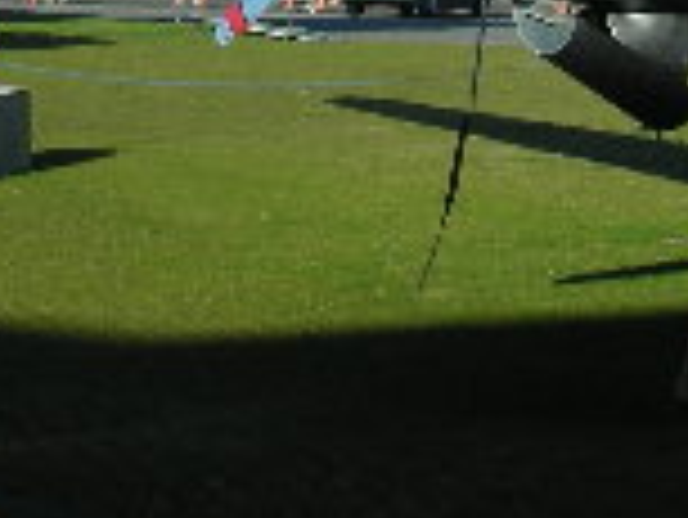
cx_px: 585
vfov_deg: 9.7
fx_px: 2904
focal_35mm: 146
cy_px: -383
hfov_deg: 13.4
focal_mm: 5.8
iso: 50
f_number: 8.5
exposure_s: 1/78.8
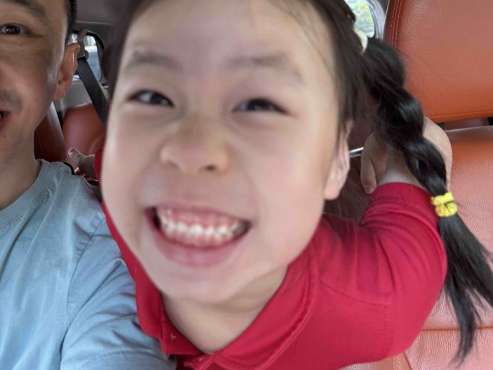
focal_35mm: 35
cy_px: 114
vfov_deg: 40.1
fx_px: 499
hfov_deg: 52.1
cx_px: 188
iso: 320
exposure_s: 1/60
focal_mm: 6.76
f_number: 1.78
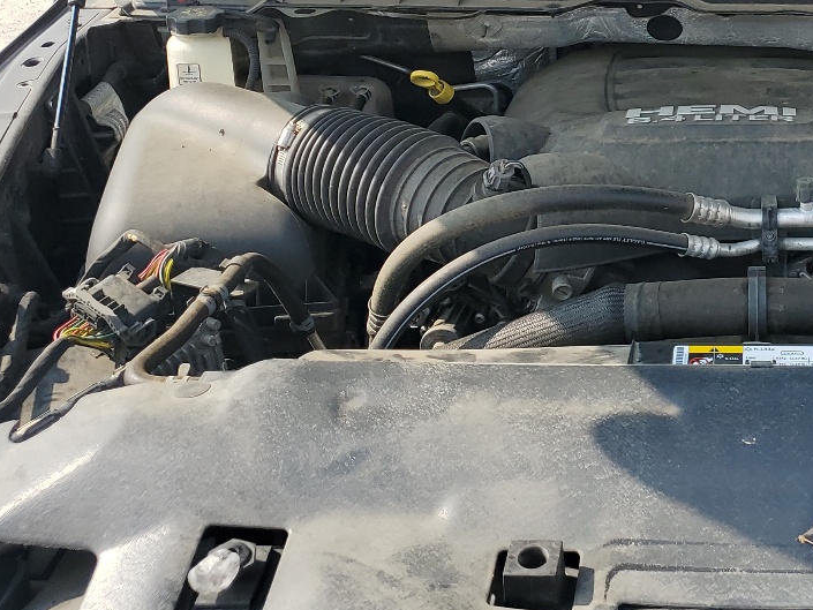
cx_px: 770
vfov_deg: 23.8
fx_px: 1386
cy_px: 0
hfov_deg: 30.8
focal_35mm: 59
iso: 50
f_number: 1.5
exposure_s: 1/1429
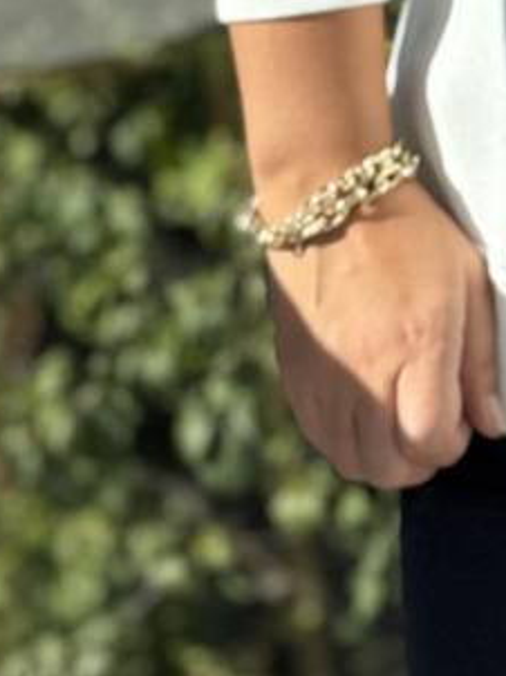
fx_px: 4138
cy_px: -516
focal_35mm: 212
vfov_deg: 9.0
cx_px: 981
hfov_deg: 6.8
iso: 80
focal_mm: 6.76
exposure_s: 1/2146
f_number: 1.78
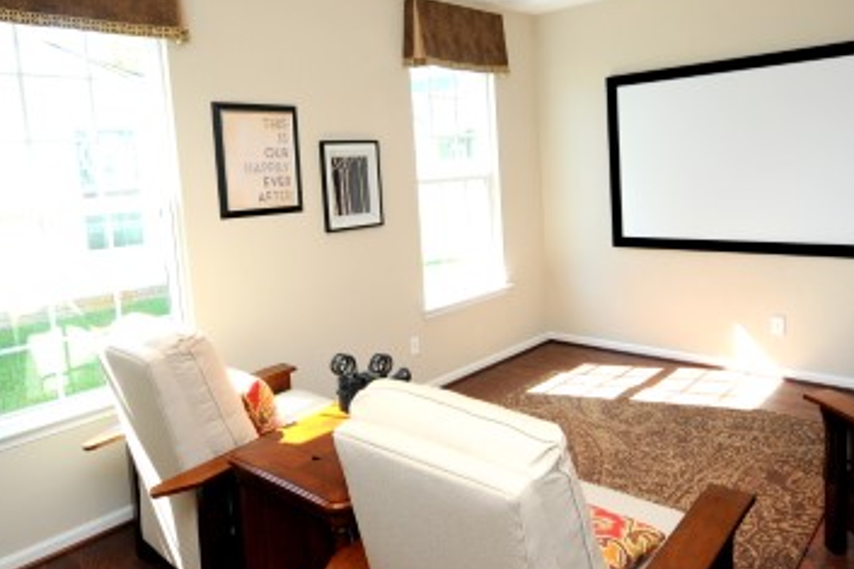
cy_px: 218
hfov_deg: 68.4
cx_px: 481
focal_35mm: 26
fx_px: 626
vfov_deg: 48.5
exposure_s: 1/60
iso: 320
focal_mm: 11.5
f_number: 6.3
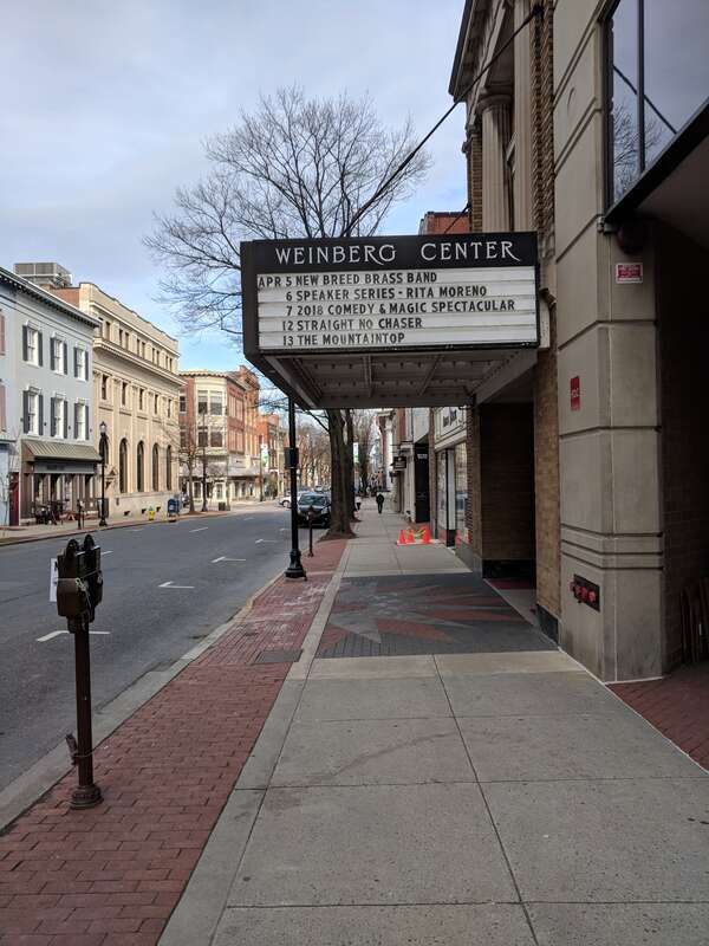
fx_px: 710
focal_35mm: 26
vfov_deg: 67.3
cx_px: 354
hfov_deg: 53.1
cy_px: 473
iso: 50
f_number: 2
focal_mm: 4.67
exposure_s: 1/940
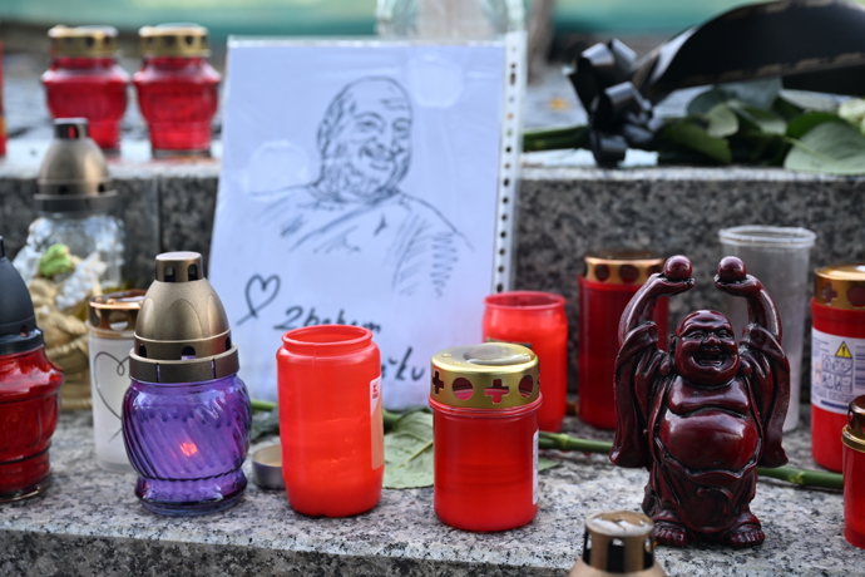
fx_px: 1177
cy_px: 288
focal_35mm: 49
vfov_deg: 27.5
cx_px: 432
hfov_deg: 40.3
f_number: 5
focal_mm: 49
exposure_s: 1/160
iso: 400
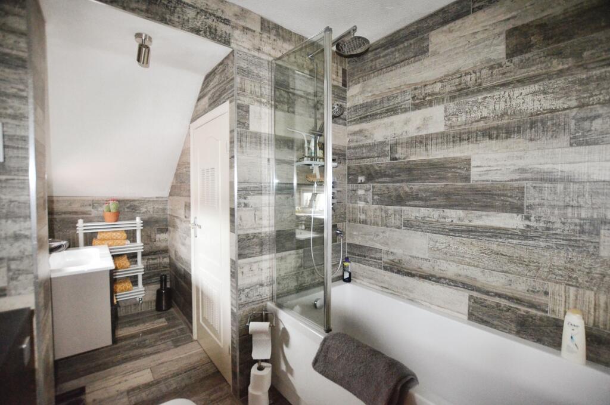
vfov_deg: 77.1
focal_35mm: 15
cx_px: 305
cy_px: 202
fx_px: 254
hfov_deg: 100.5
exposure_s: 1/60
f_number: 3.5
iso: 3200
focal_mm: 10
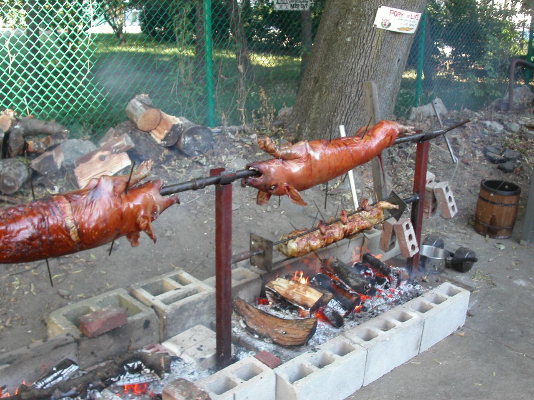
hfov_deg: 49.0
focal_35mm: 38
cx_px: 267
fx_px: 586
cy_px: 200
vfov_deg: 37.7
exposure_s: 1/60
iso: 100
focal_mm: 7.8
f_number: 3.5
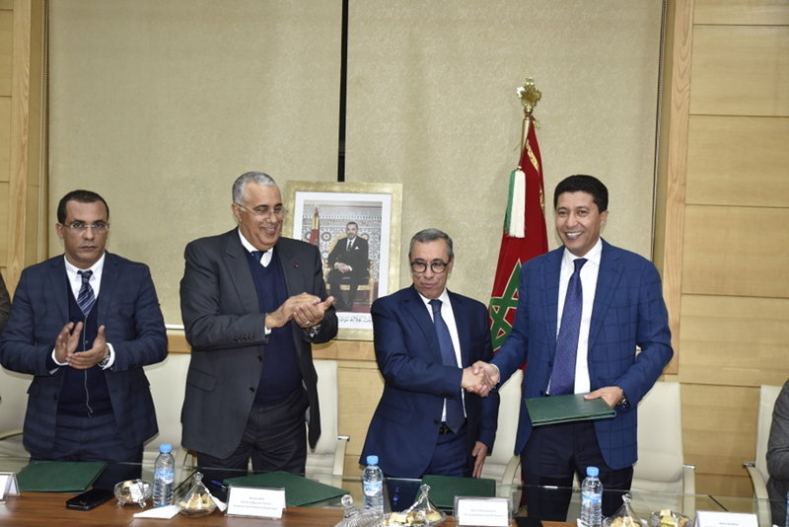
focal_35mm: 36
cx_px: 394
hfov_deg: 53.1
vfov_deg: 36.9
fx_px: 789
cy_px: 264
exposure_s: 1/160
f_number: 5
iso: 2000
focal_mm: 36
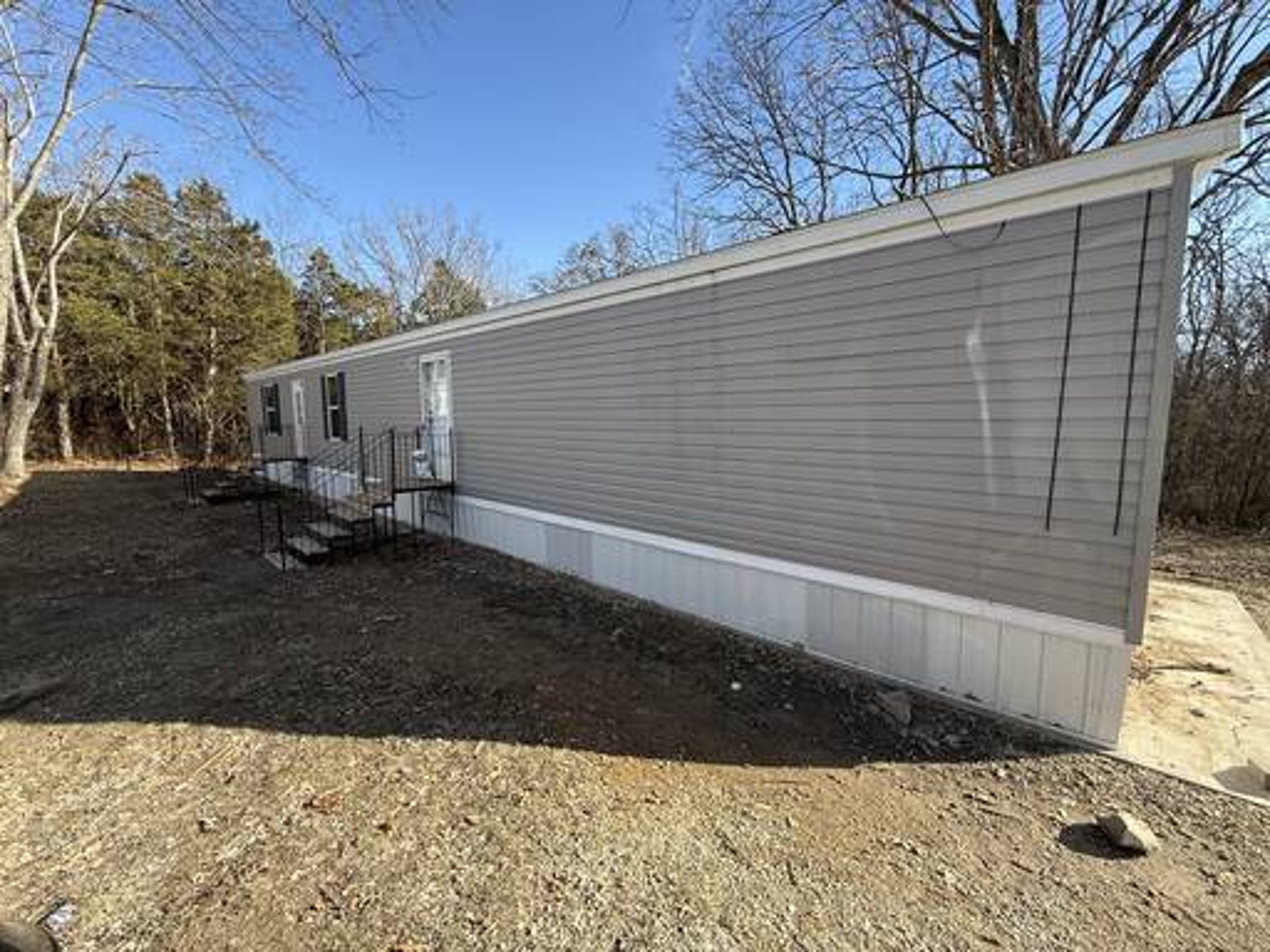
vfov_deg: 85.7
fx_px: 514
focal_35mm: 14
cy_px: 476
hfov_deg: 102.1
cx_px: 635
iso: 50
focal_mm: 2.22
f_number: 2.2
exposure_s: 1/427
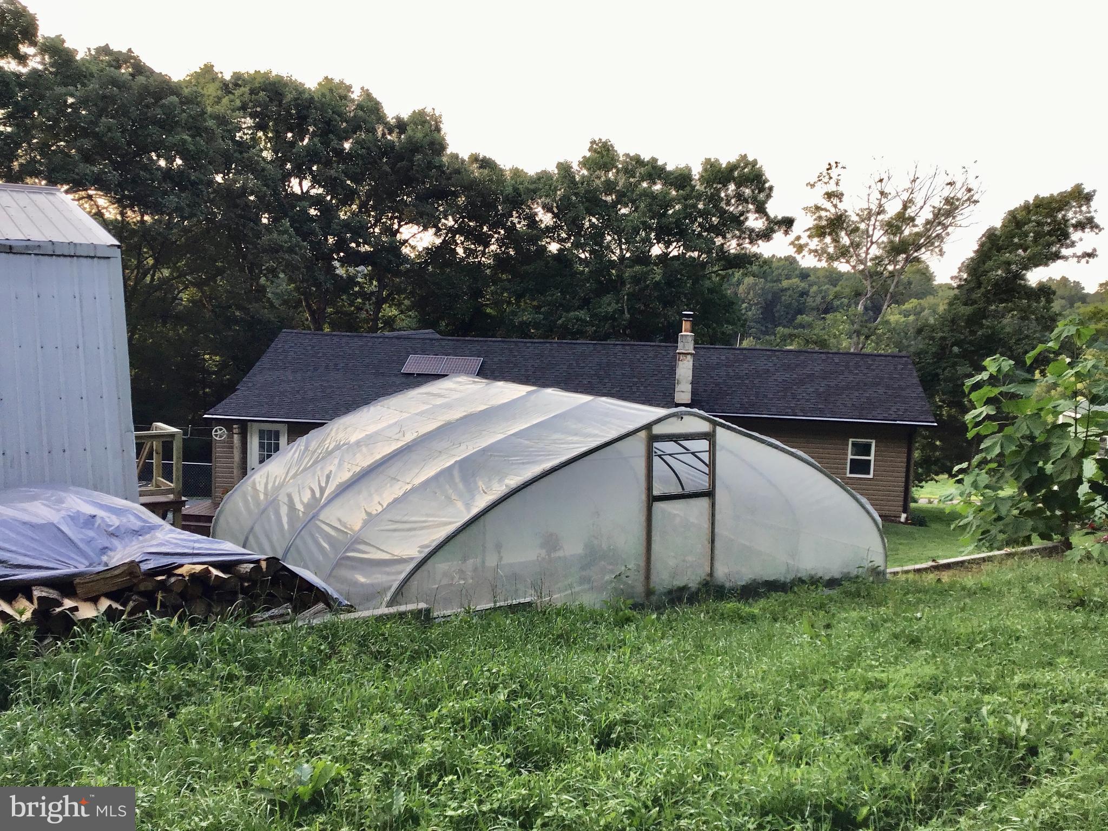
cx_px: 554
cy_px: 416
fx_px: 992
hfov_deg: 58.4
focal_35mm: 31
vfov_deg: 45.4
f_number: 2.4
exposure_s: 1/120
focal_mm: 3.3
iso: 25
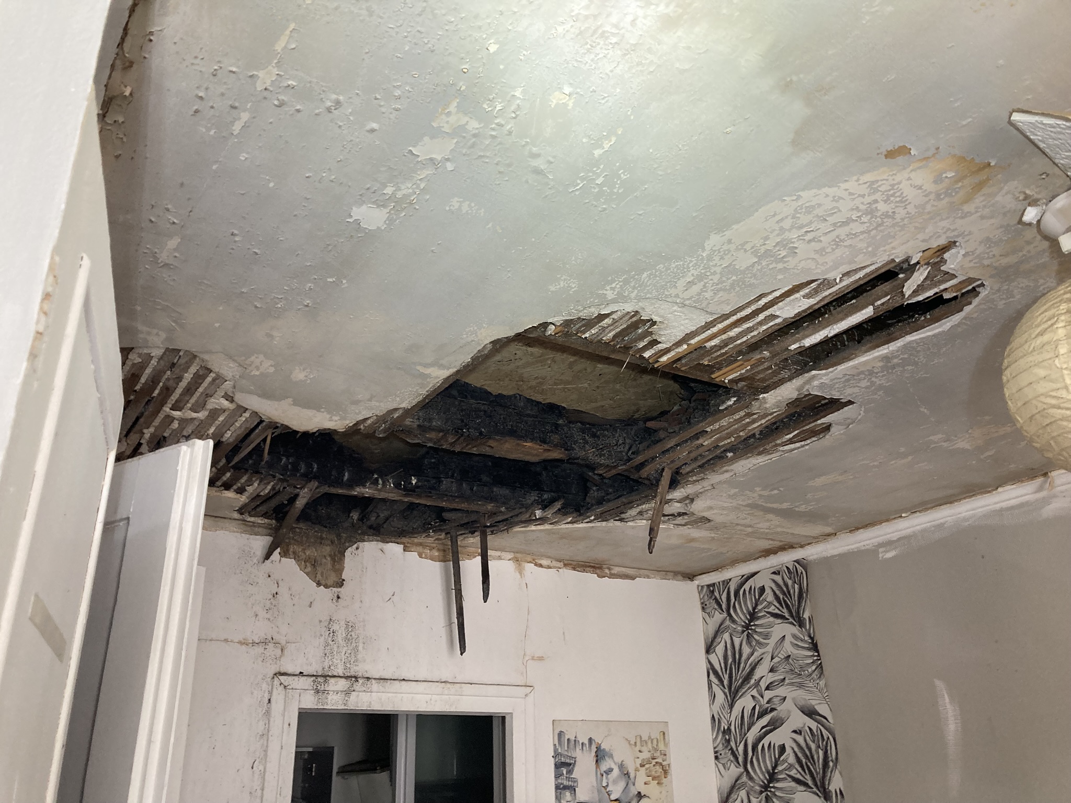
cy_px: 402
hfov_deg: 63.4
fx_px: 866
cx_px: 536
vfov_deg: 49.7
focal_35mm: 28
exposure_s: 1/60
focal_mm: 3.99
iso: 100
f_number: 1.8
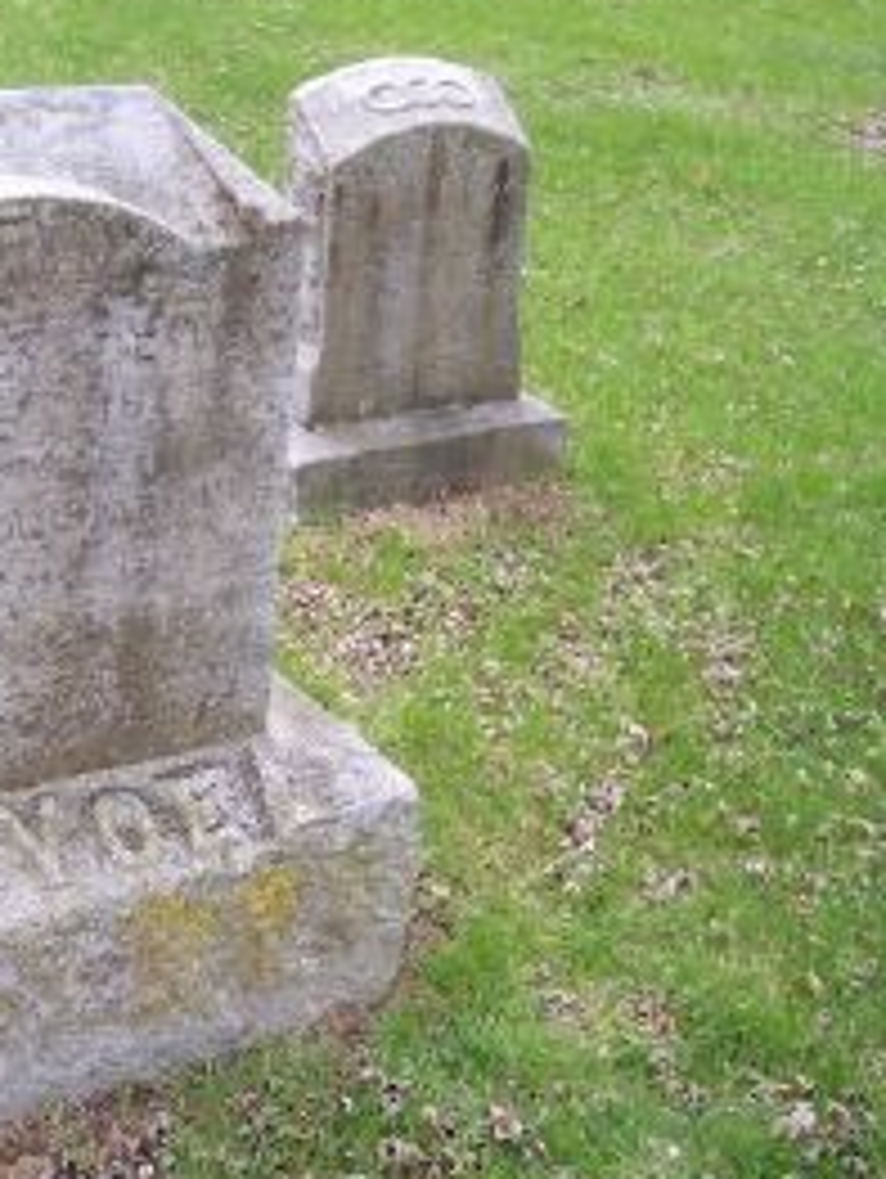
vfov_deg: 33.2
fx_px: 1976
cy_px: 608
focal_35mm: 58
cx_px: 76
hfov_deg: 24.5
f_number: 2.8
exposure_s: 1/500
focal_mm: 8
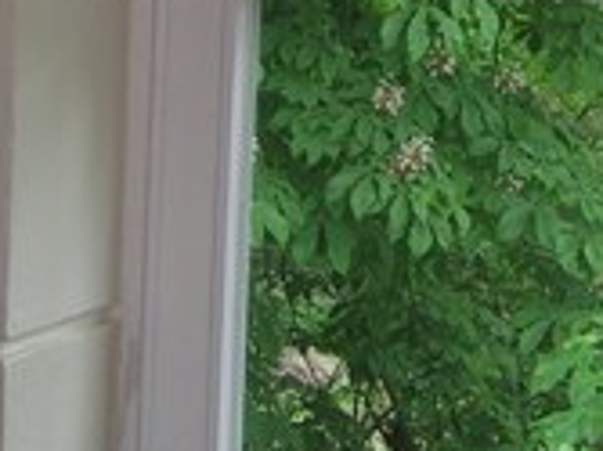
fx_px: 2333
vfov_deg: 10.9
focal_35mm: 134
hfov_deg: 14.7
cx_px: 466
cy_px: -25
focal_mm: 5.4
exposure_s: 1/30
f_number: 2.8
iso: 50
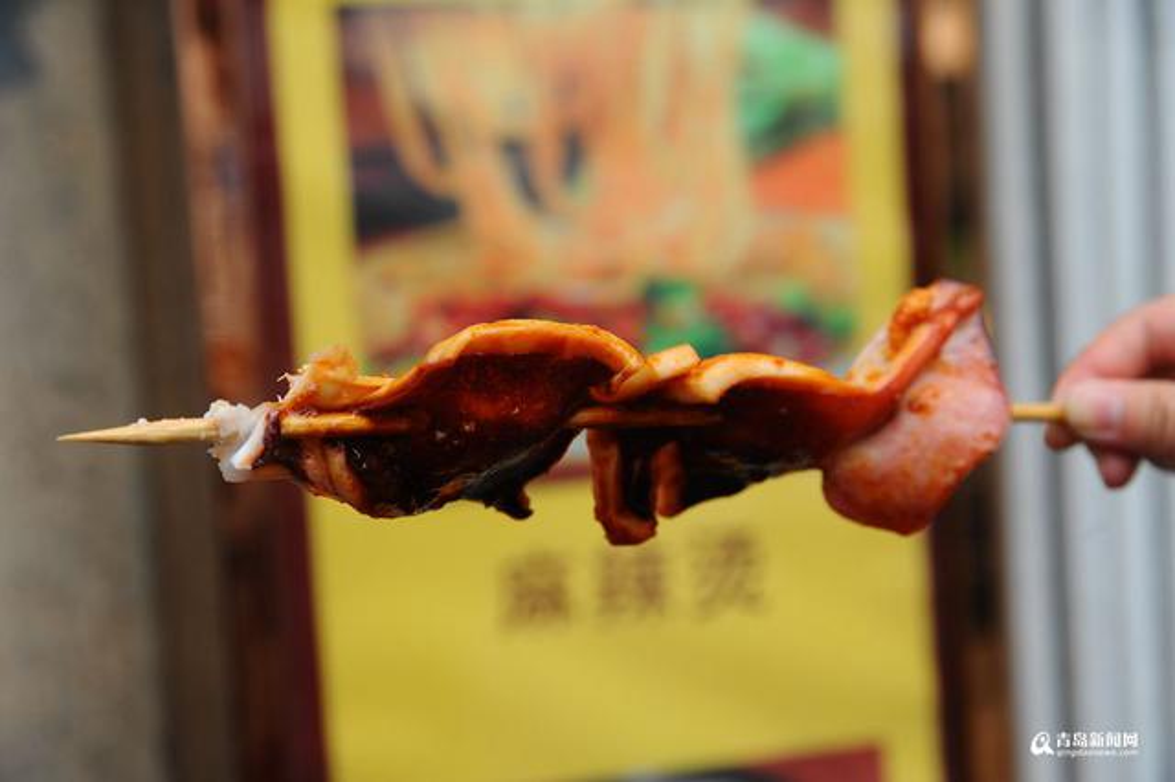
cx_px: 588
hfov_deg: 27.0
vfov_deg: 18.2
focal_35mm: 75
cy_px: 391
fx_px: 2447
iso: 200
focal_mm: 75
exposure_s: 1/250
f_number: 5
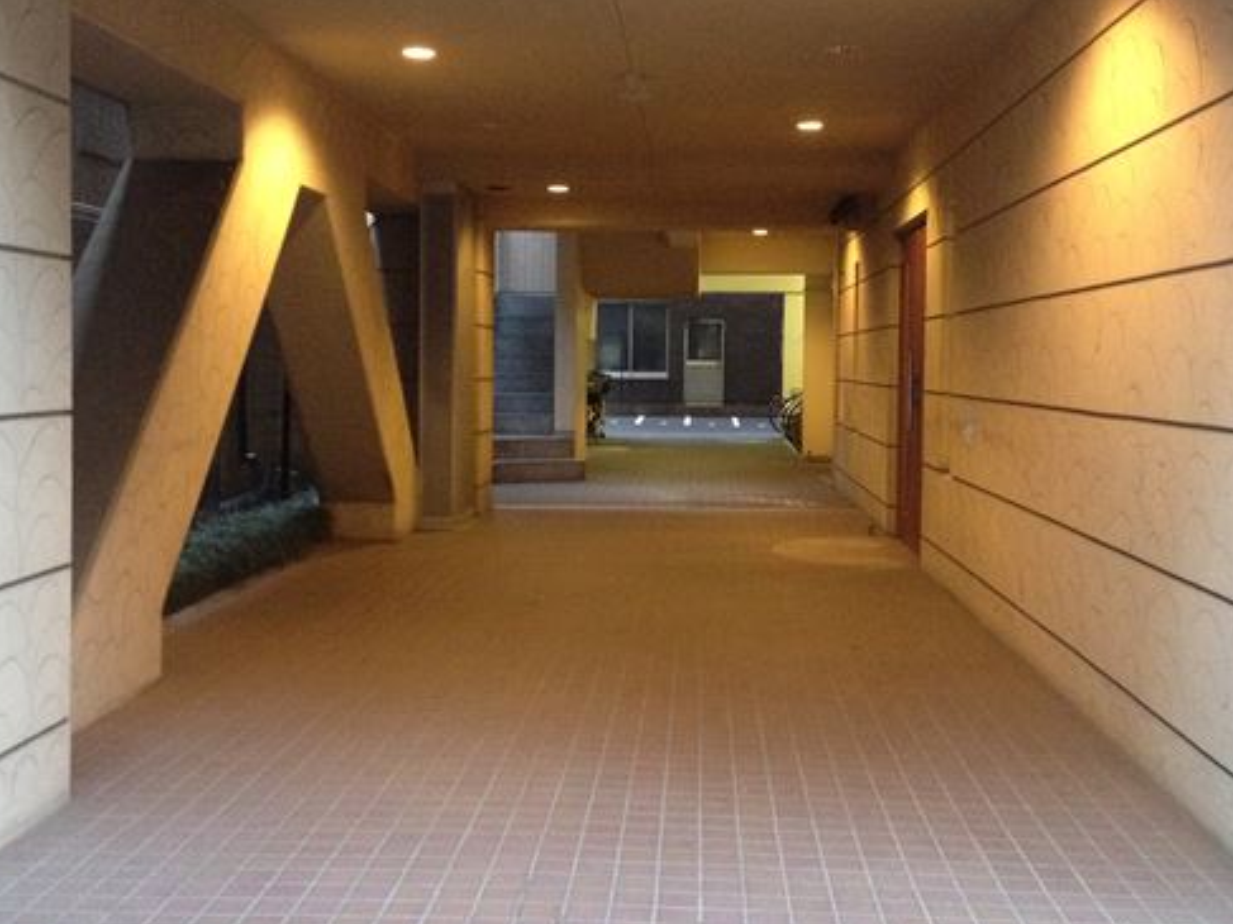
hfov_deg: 41.2
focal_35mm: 46
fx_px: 1638
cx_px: 585
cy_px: 390
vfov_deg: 31.5
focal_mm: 4.28
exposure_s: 1/17
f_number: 2.4
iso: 400
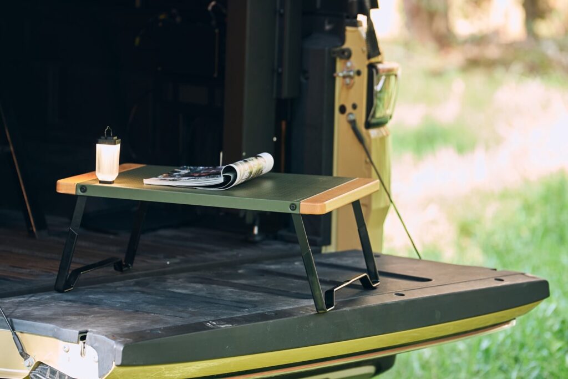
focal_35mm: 200
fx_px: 3156
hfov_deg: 10.3
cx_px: 284
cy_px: 190
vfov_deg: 6.9
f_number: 4
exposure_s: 1/125
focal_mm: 200
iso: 500
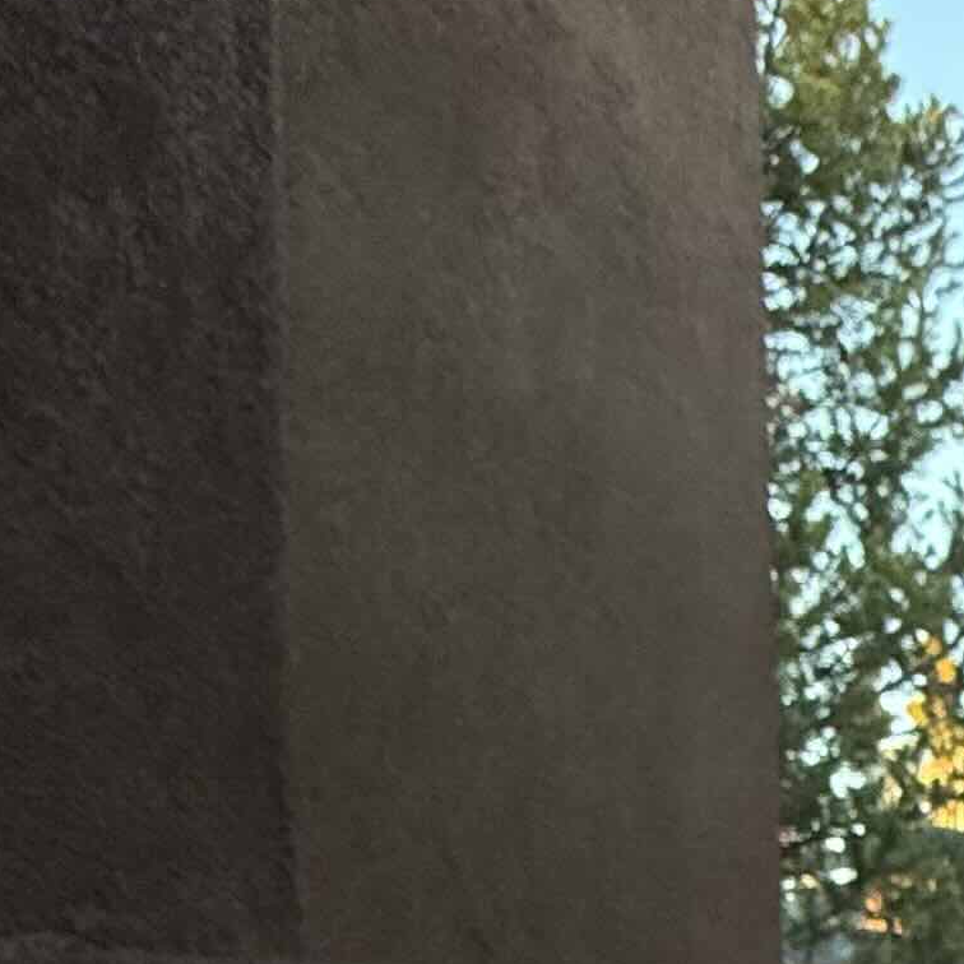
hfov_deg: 18.4
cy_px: 1266
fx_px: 2079
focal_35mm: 66
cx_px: 1871
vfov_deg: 23.1
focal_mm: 2.22
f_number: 2.2
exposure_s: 1/99
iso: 125
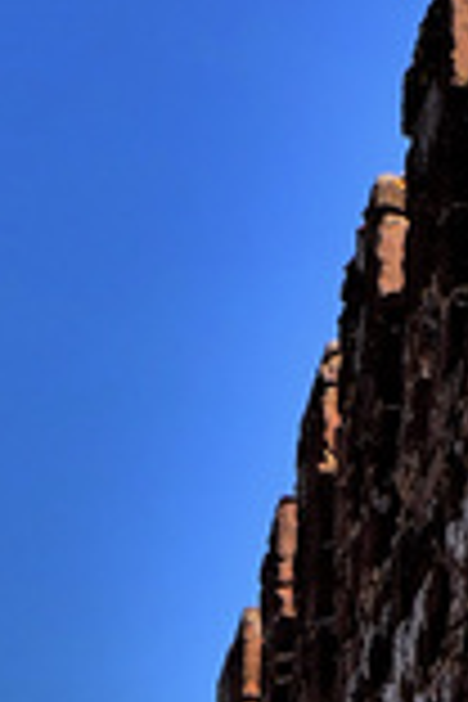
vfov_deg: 8.1
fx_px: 4719
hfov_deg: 5.6
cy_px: 1418
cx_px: 646
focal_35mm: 242
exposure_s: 1/80
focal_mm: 35
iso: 100
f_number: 13
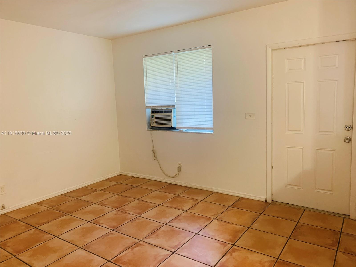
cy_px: 134
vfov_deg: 53.1
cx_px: 178
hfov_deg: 67.3
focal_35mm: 26
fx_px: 267
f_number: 1.8
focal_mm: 4.25
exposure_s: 1/60
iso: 200
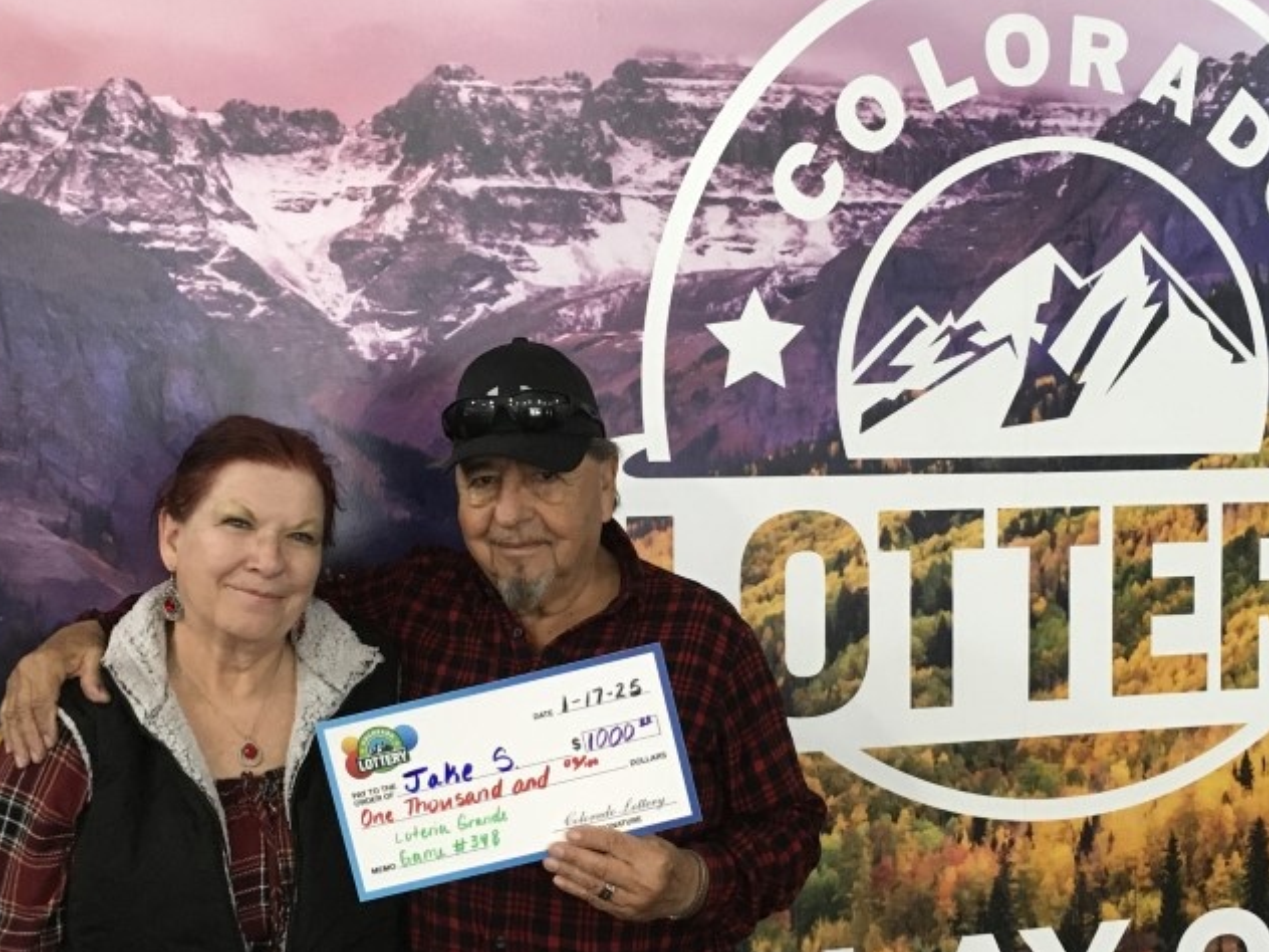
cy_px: 514
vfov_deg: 30.9
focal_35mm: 47
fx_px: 1723
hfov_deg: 40.4
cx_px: 677
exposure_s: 1/24
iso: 200
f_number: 2.2
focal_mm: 4.15
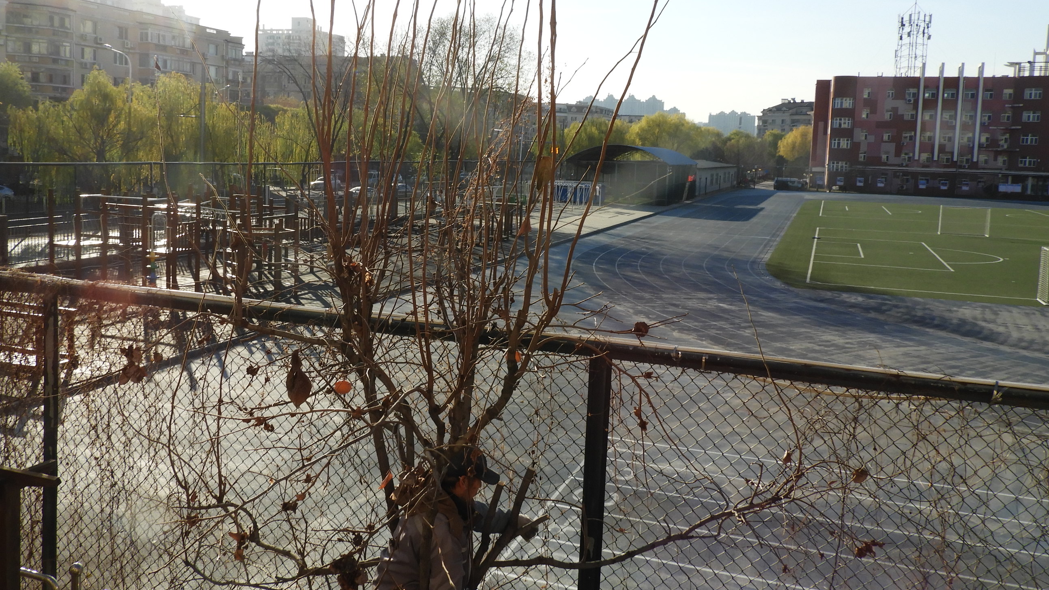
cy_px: 232
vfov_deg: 35.5
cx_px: 467
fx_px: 918
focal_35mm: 33
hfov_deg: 59.3
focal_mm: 4.3
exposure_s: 1/1600
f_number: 3.3
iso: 100
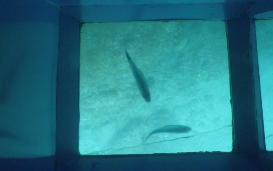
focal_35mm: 30
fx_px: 223
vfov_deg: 41.9
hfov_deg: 62.9
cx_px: 135
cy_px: 84
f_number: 3.5
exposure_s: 1/40
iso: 1000
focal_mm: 5
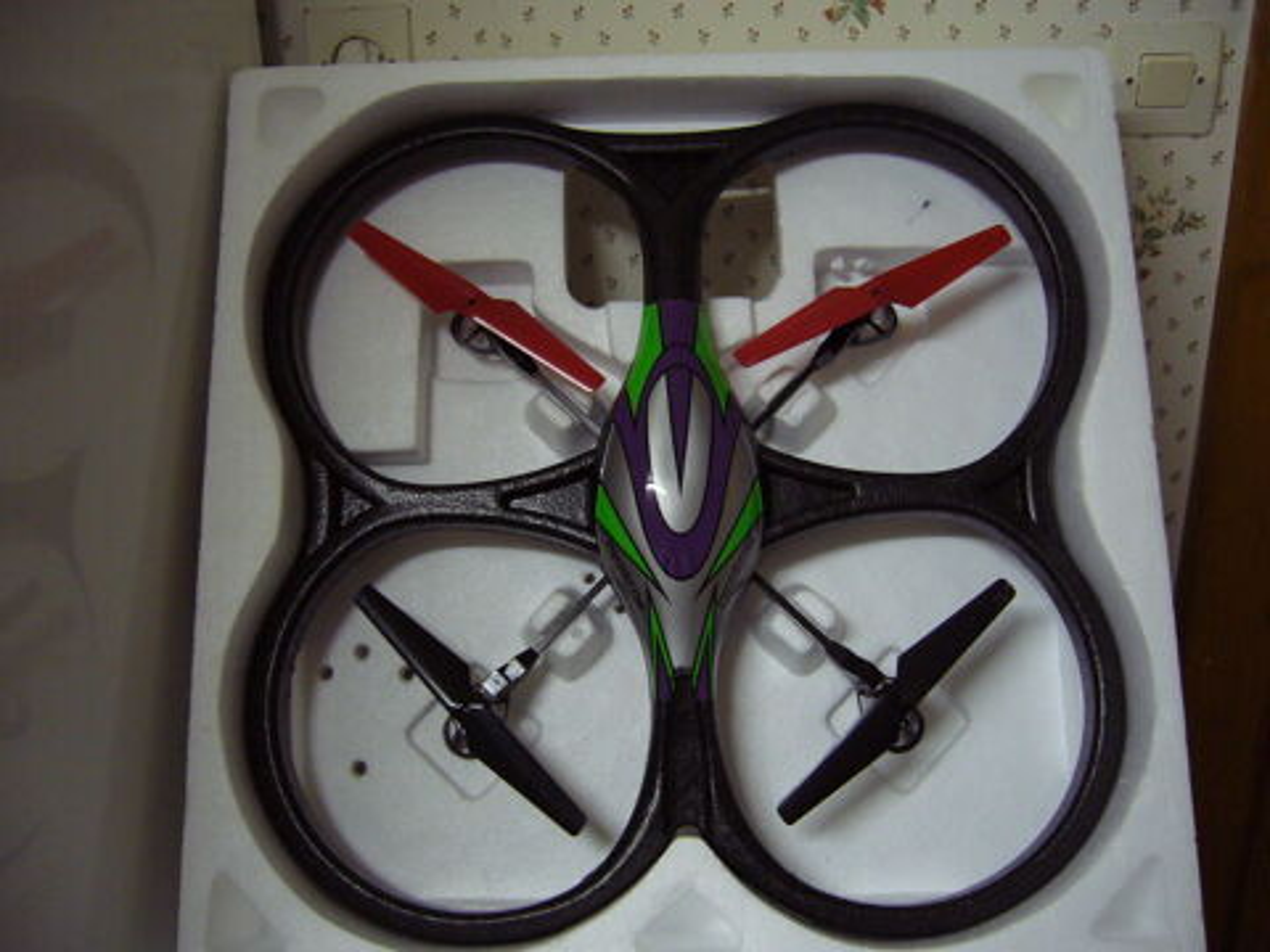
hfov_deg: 52.6
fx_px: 1284
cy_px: 476
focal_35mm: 35
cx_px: 635
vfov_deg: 40.7
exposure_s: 1/8
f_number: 2.8
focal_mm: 5.8
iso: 200
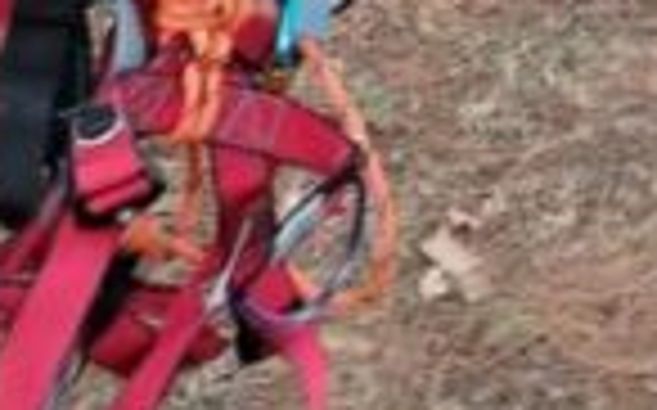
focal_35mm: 178
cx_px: 418
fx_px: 3185
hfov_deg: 11.8
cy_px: -649
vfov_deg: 6.9
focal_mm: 5.25
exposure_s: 1/50
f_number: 1.75
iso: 118
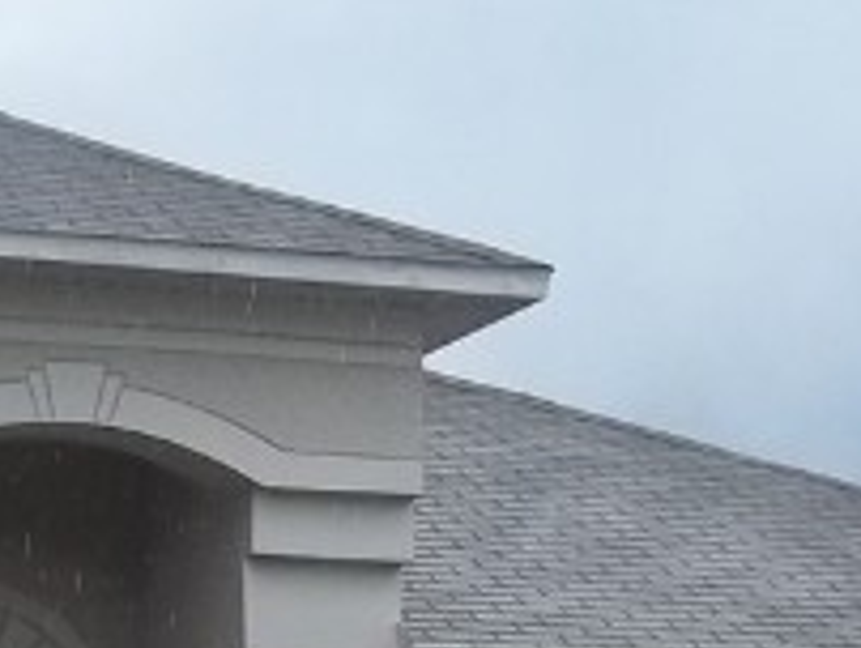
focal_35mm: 162
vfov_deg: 8.9
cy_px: 1079
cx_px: 124
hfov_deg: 12.1
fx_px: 4034
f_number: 2.9
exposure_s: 1/500
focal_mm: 5.7
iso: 64
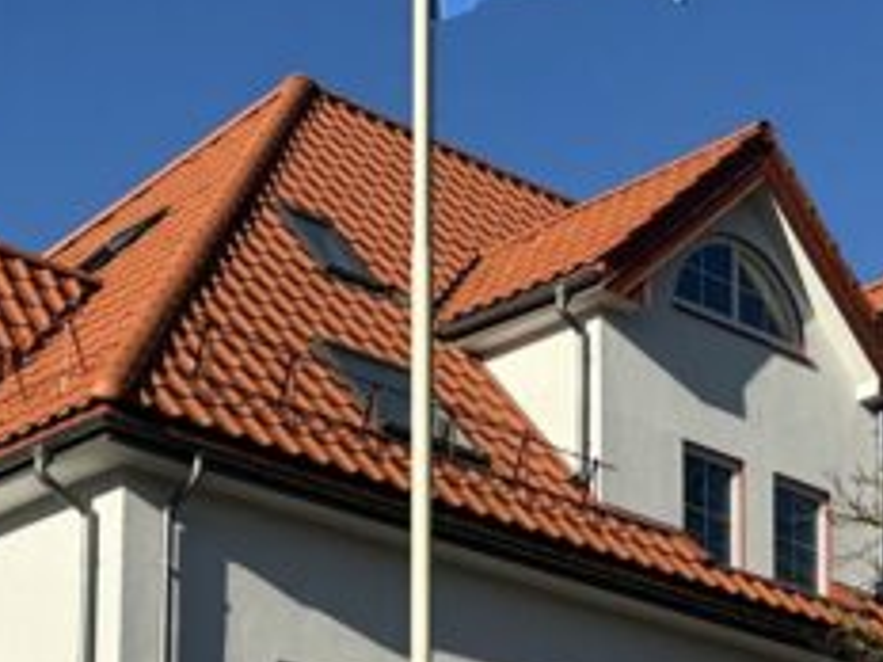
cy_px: 928
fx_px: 2704
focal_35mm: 106
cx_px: 735
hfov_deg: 18.3
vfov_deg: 13.3
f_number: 1.78
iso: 80
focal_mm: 6.86
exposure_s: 1/6211
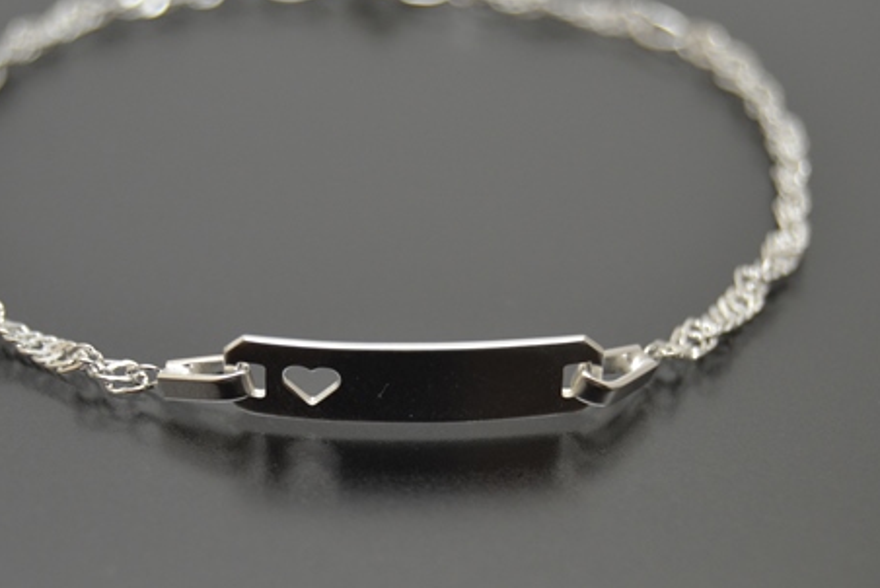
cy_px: 272
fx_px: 2855
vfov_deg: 11.8
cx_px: 395
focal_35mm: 117
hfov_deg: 17.5
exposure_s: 1/60
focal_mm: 55
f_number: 5.6
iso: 500
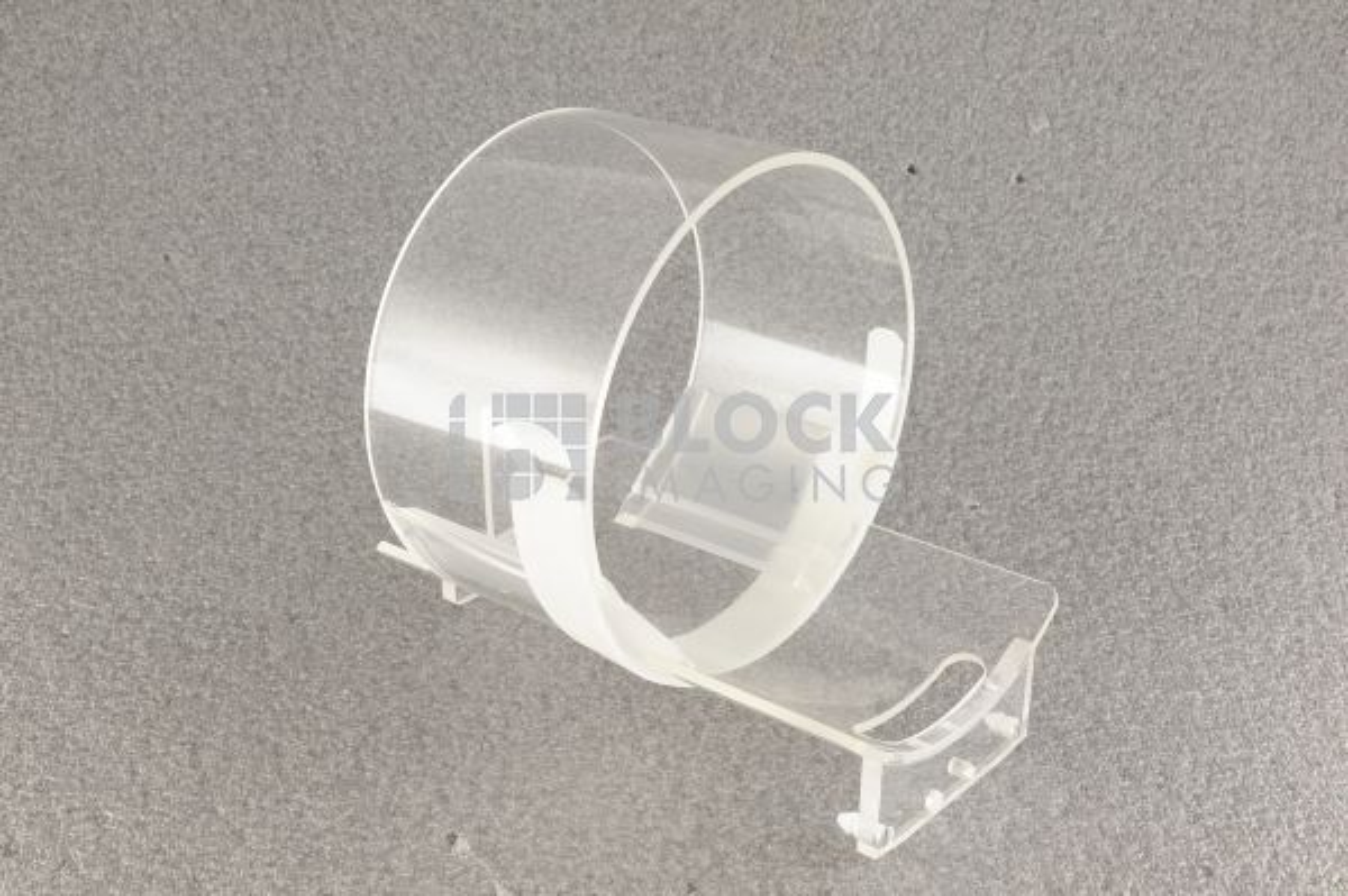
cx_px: 674
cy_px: 448
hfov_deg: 39.6
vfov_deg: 26.9
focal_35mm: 50
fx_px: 1871
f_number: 13
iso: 1600
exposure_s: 1/125
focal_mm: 50
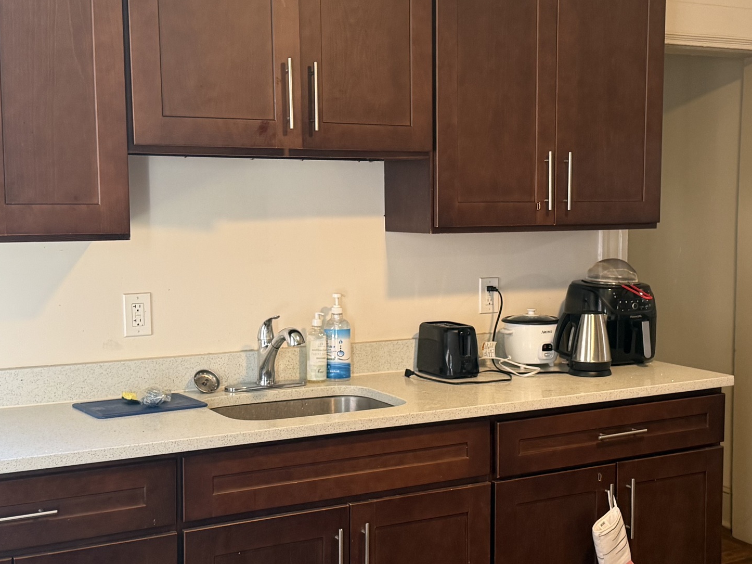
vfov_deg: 28.5
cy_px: 312
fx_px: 1108
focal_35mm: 51
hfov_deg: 37.4
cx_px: 426
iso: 250
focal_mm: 6.76
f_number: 1.78
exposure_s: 1/60
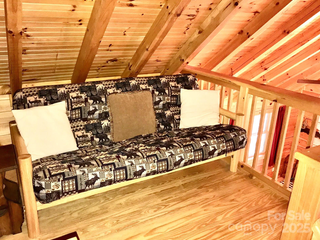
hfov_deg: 59.9
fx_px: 277
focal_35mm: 30
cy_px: 113
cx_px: 151
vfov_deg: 46.8
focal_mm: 3.99
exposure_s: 1/16
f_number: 1.8
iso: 100
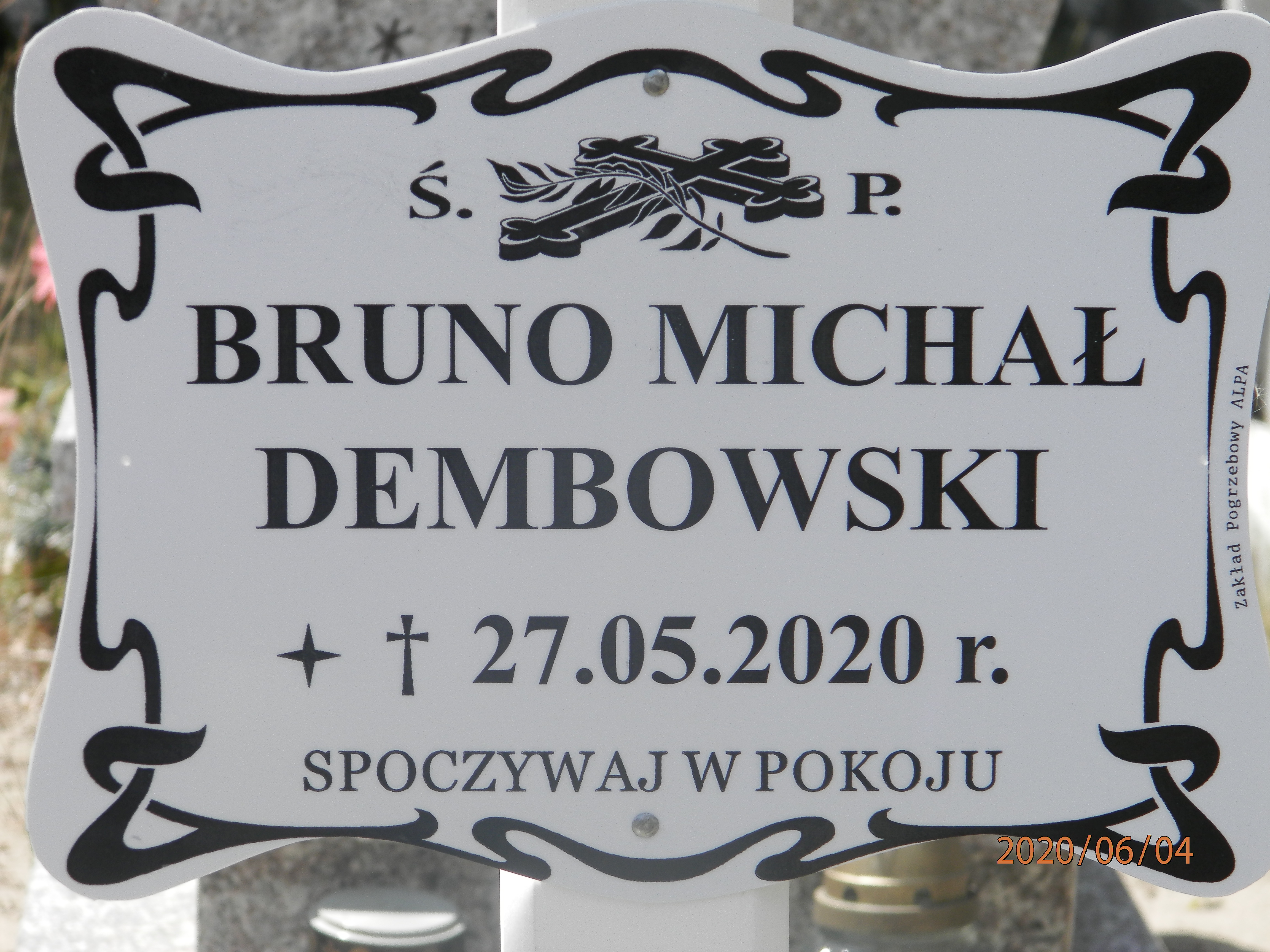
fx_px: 4843
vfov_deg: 11.2
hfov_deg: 14.9
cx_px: 635
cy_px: 476
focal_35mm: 132
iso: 80
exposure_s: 1/320
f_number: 4.7
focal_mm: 23.6
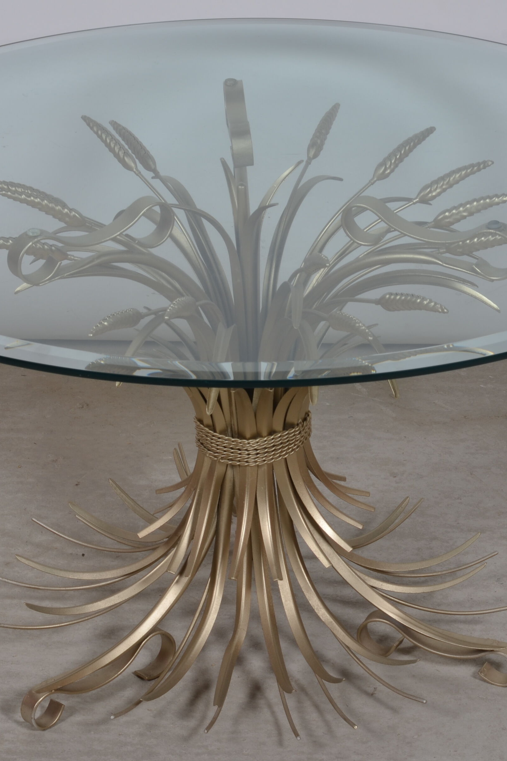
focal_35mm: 114
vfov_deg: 17.9
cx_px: 285
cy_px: 381
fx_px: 2408
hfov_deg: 12.0
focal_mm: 50
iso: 100
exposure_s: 1/125
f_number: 14
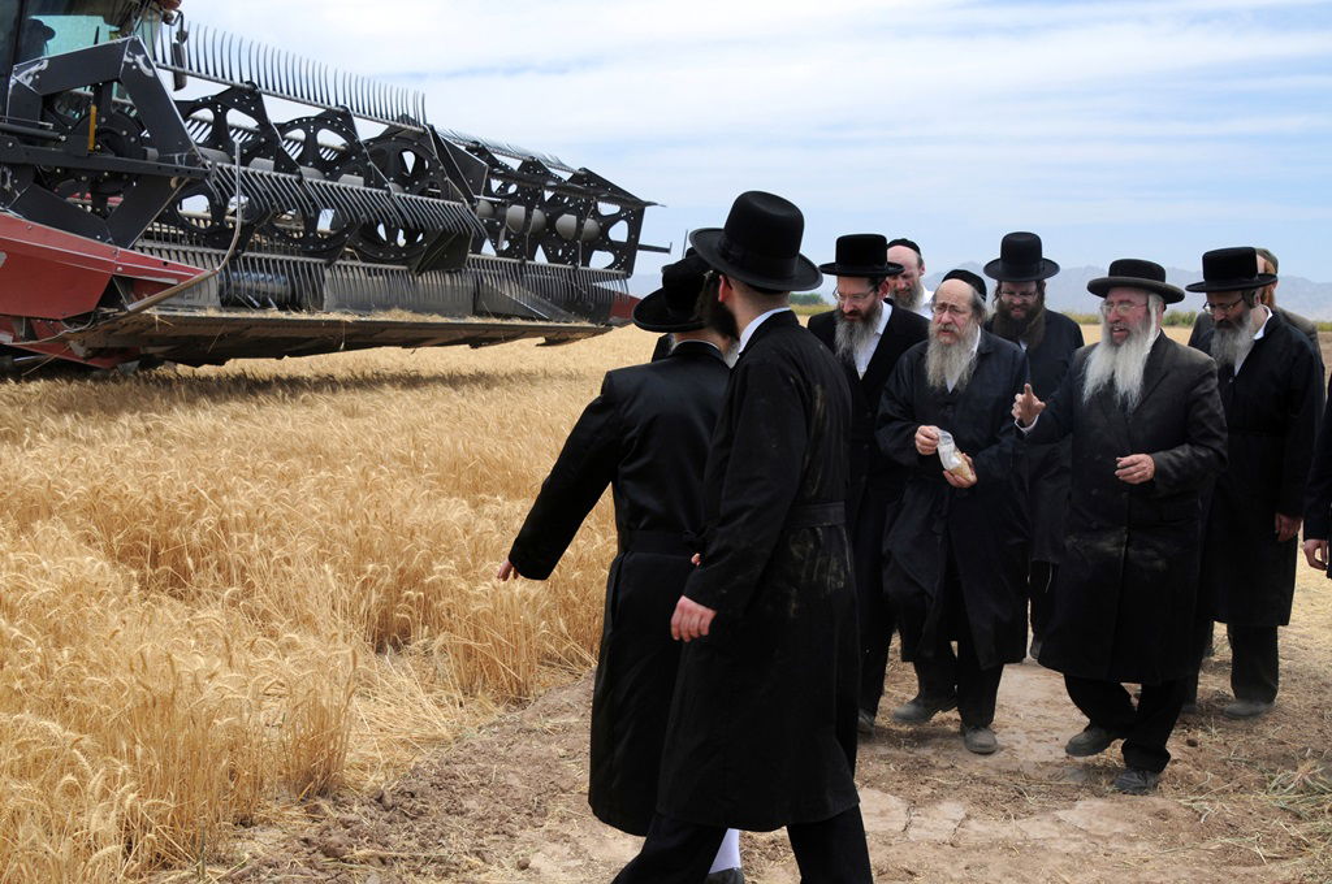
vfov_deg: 21.5
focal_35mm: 63
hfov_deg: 31.9
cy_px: 442
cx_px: 666
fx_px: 2328
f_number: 8
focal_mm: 42
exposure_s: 1/250
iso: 250
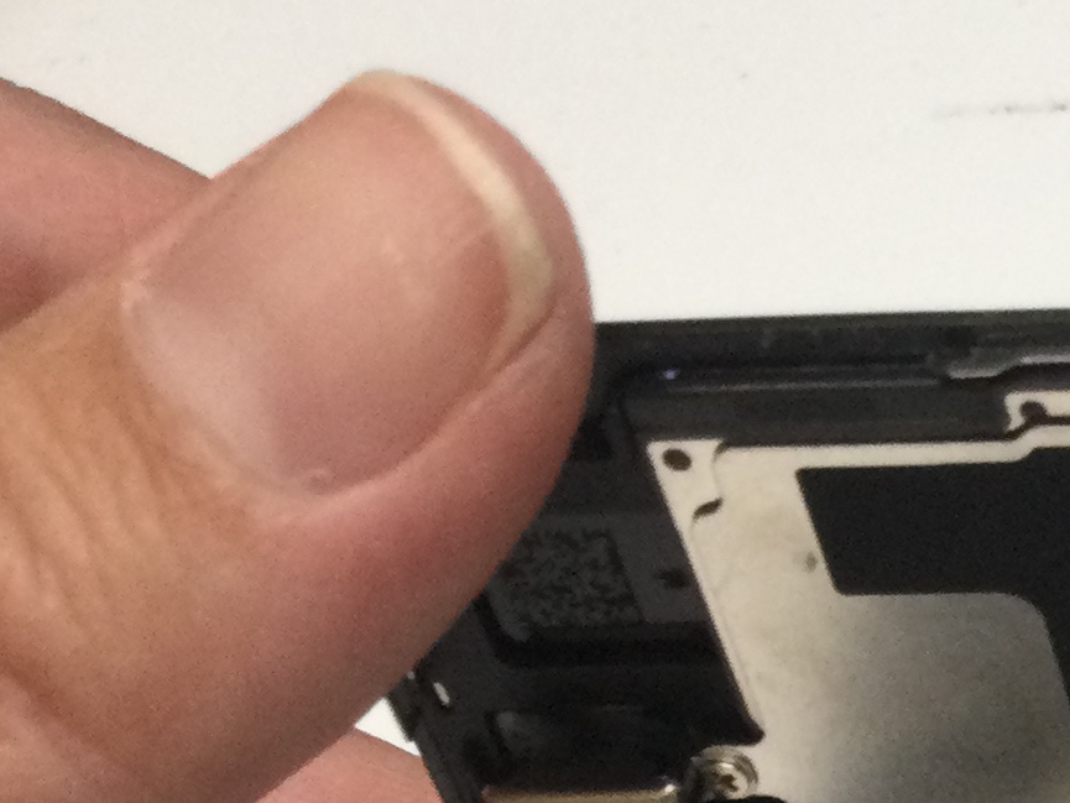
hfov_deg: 14.5
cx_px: 1994
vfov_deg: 11.7
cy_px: 1423
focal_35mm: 117
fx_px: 3617
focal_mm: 3.3
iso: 64
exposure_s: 1/33
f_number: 2.4
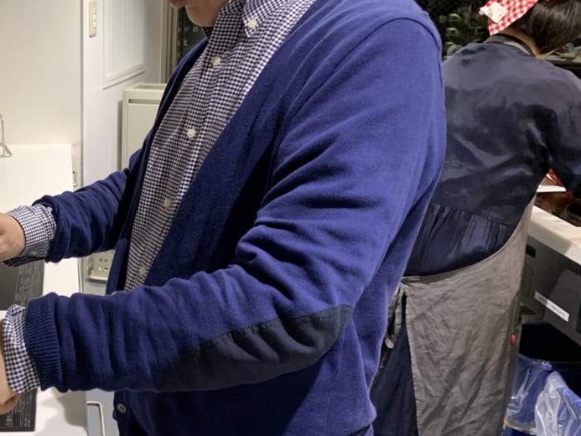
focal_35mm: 48
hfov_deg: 37.0
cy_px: 227
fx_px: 806
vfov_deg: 30.3
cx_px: 52
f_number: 1.8
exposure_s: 1/60
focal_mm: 4.25
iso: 125
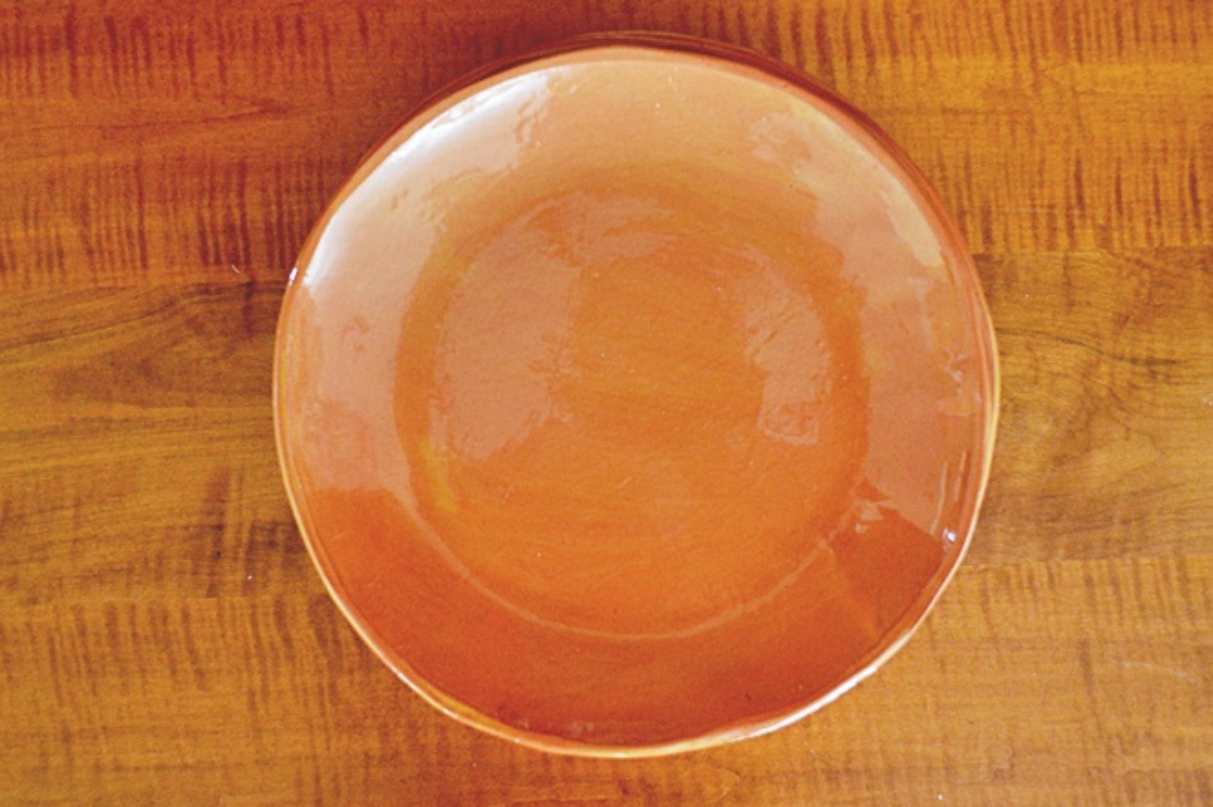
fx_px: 1279
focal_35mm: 38
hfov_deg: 50.7
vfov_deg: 35.0
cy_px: 396
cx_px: 622
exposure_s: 1/15
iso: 2800
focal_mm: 24
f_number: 4
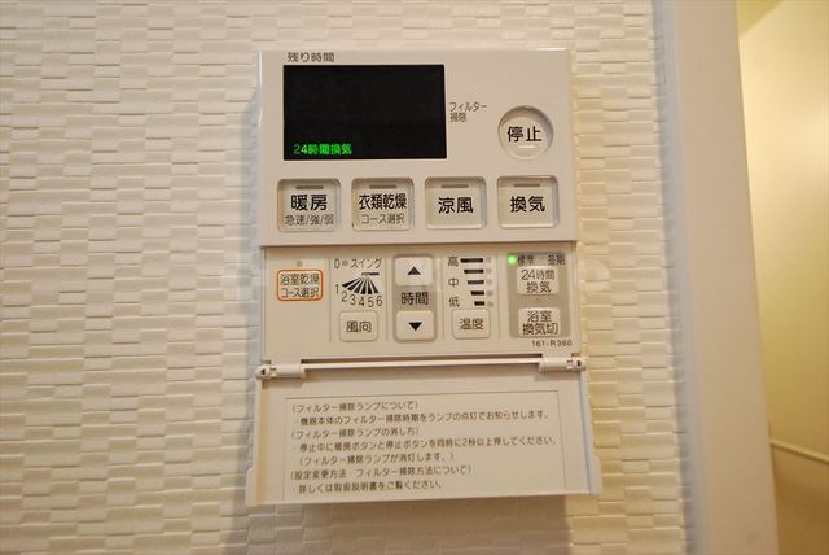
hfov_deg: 73.7
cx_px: 414
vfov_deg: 53.2
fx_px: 553
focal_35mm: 24
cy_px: 278
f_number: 5.6
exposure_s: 1/80
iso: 1600
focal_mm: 16
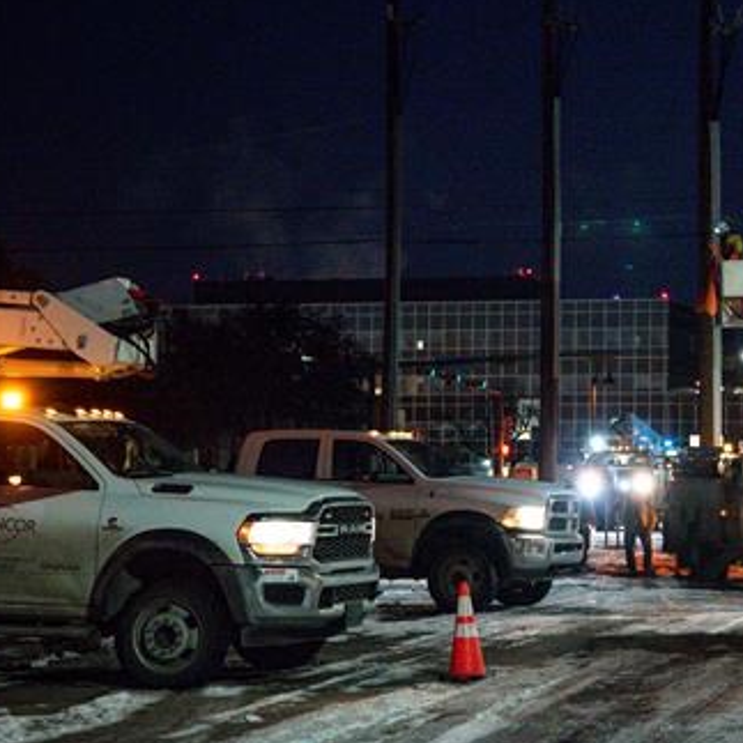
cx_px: 607
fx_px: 2574
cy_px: 338
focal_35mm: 106
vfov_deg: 16.4
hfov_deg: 16.3
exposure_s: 1/400
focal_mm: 62
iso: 5000
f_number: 3.2
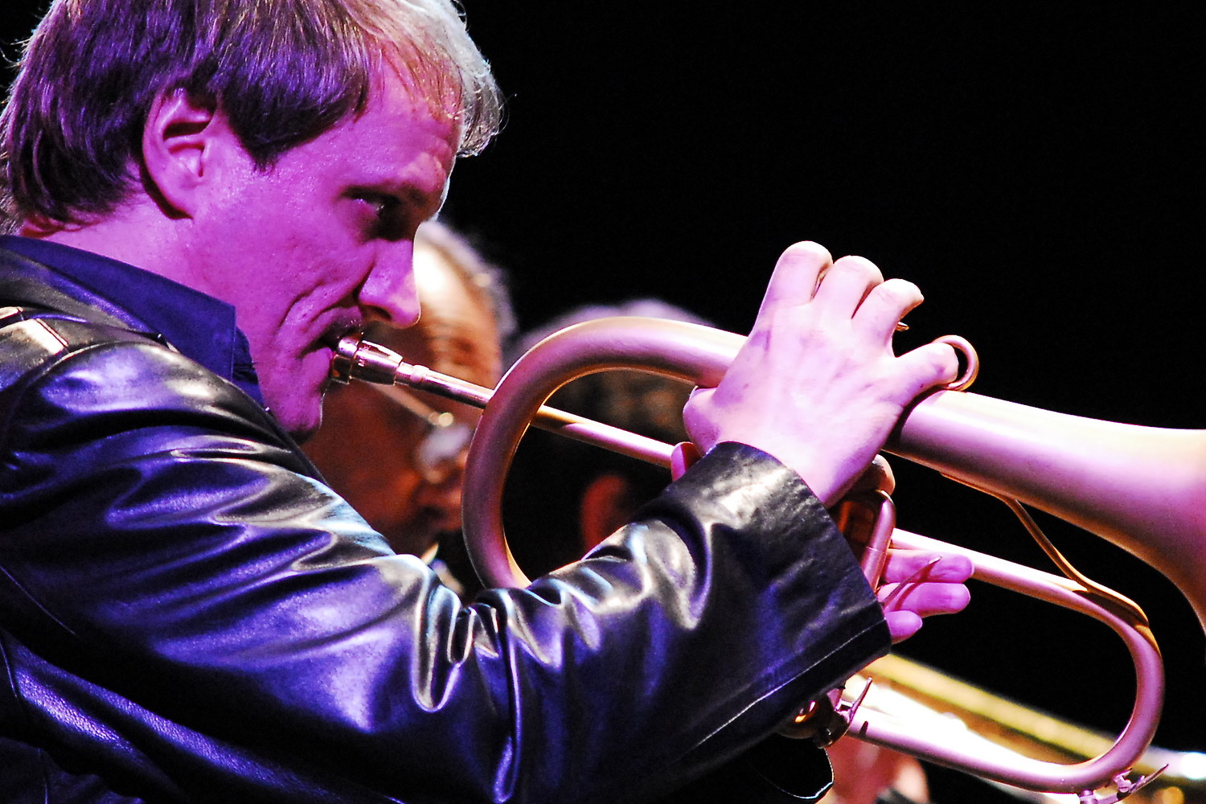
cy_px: 402
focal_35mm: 481
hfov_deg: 4.3
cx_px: 650
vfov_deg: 2.9
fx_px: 16112
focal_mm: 200
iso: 1600
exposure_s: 1/80
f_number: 4.5
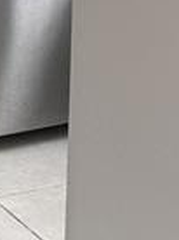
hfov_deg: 9.5
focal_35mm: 134
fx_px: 927
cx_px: -290
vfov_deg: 12.9
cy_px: -231
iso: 200
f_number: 1.78
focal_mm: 6.76
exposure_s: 1/60
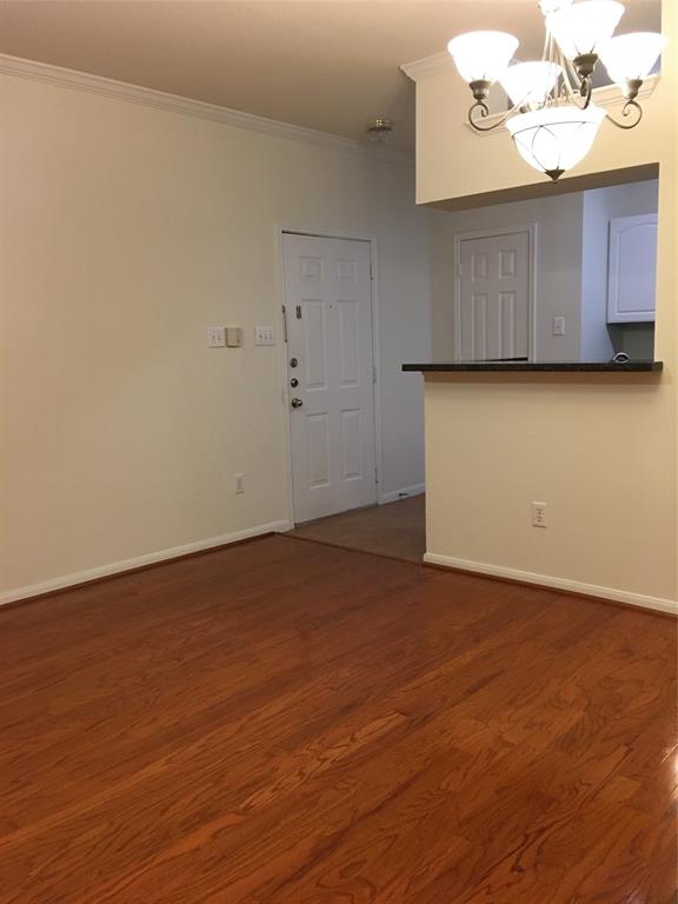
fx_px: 757
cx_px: 339
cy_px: 452
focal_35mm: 29
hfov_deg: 48.2
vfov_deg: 61.7
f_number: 2.2
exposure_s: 1/30
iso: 100
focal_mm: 4.15
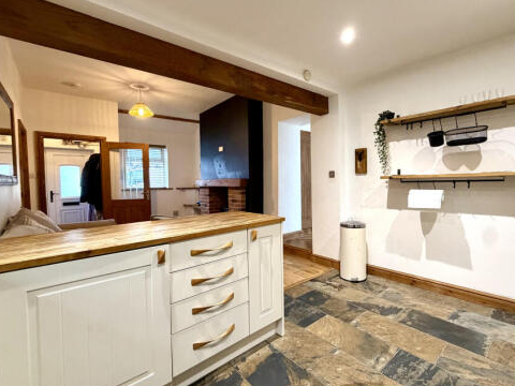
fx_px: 253
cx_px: 282
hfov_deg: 90.8
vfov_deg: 74.7
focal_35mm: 17
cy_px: 189
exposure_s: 1/50
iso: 400
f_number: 2.2
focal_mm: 2.22
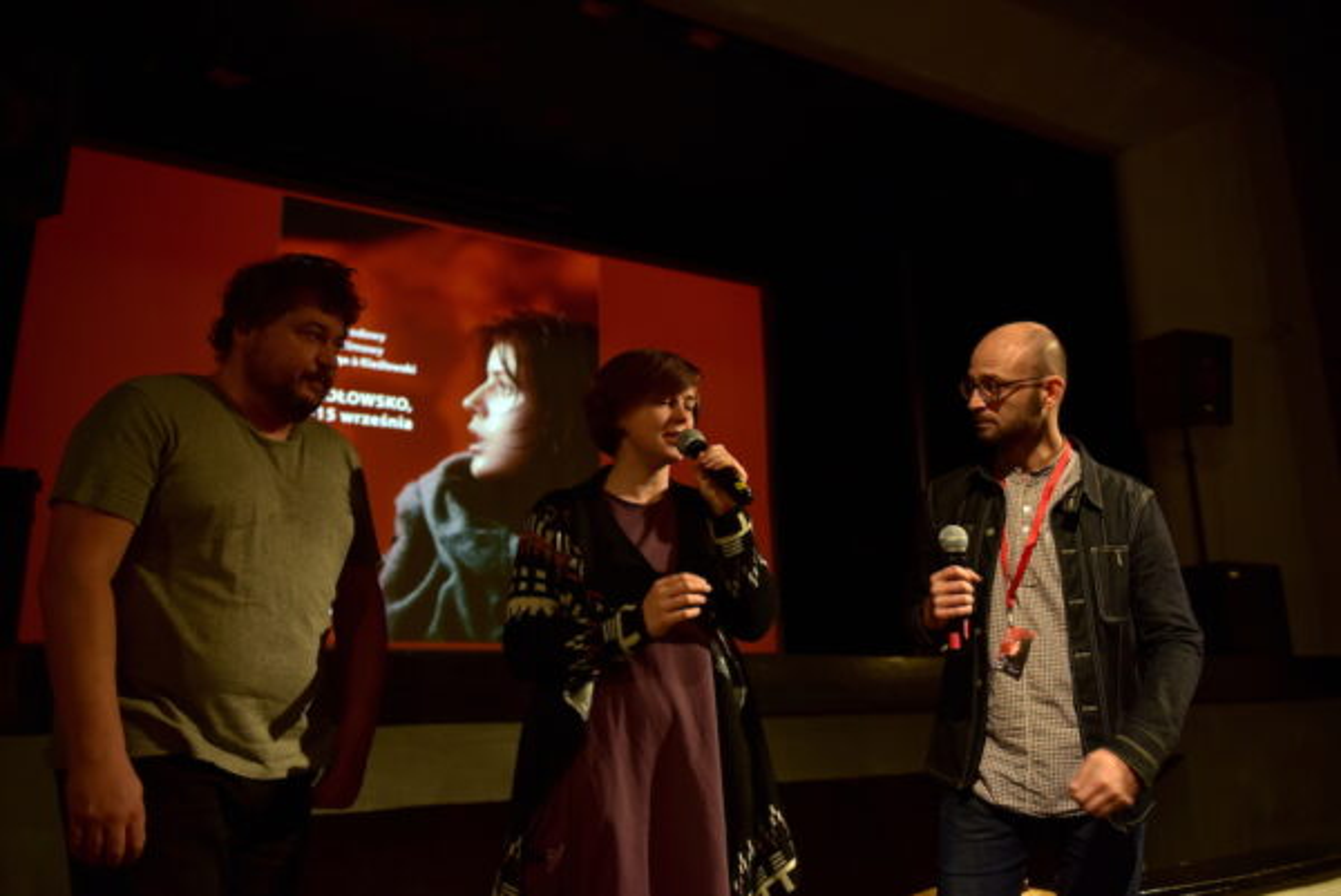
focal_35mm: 29
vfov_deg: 45.0
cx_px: 670
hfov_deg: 63.6
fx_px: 1081
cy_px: 448
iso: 1000
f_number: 2.8
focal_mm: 29
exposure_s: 1/80
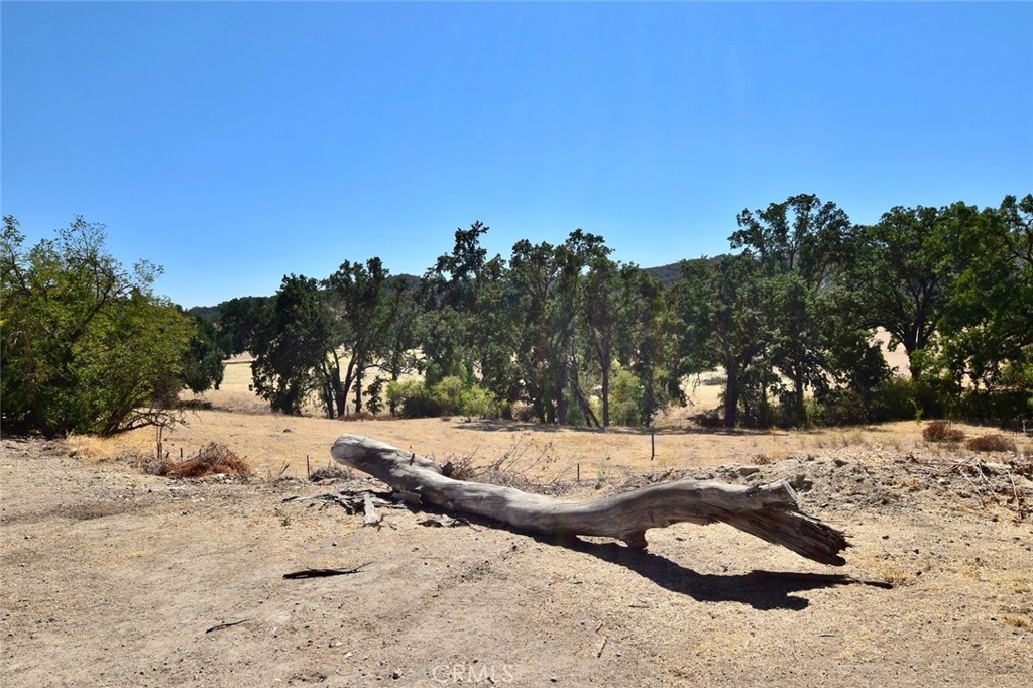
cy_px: 344
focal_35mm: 24
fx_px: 688
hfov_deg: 73.8
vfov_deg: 53.1
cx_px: 516
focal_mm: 16
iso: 360
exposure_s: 1/500
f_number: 11
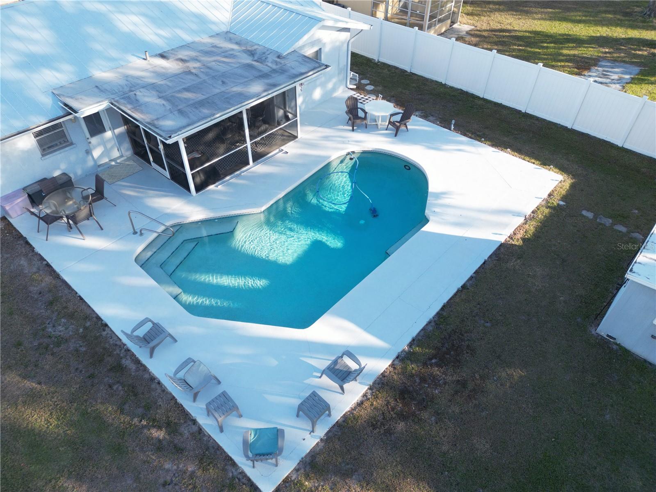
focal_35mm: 24
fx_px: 455
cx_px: 328
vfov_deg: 56.8
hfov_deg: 71.6
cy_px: 246
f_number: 1.7
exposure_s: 1/725
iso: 140
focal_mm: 6.72
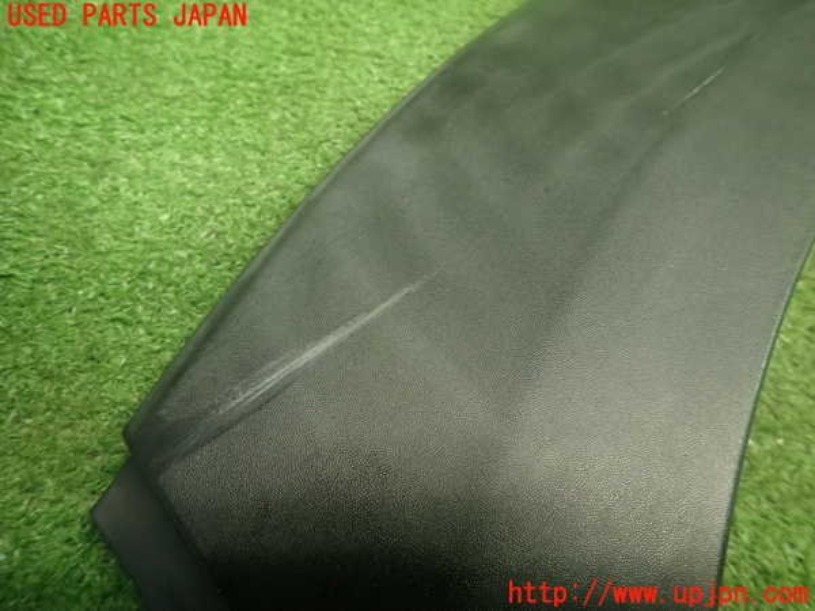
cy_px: 306
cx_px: 408
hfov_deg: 69.4
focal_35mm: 25
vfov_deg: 54.9
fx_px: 589
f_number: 2
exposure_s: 1/30
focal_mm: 4.5
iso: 320
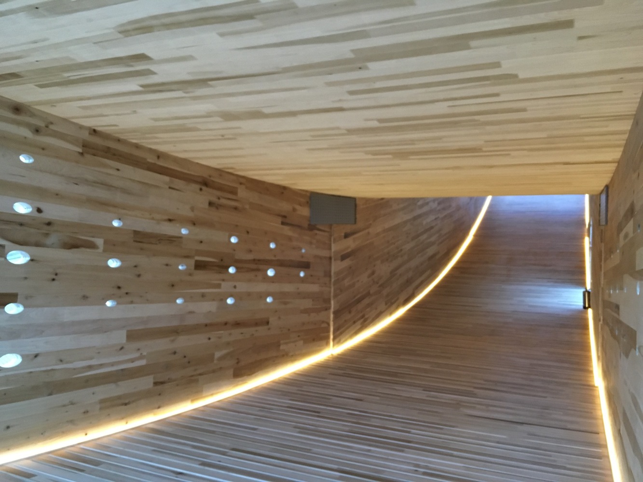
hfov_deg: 61.7
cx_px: 322
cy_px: 241
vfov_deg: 48.2
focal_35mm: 29
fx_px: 539
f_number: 2.2
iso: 200
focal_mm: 4.15
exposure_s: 1/20
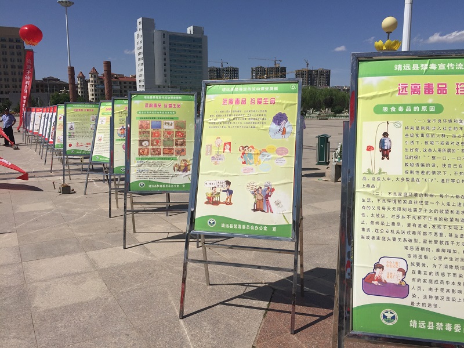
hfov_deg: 61.7
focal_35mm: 29
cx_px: 232
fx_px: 389
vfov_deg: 48.2
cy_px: 174
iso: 32
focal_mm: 4.15
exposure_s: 1/6623
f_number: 2.2
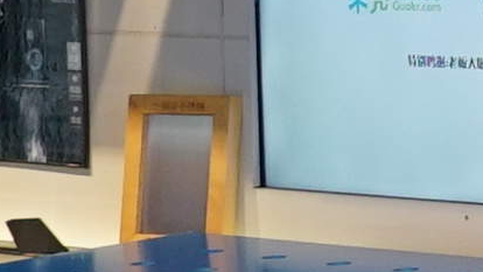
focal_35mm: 252
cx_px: 906
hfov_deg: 8.2
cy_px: -280
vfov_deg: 4.7
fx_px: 3228
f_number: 4
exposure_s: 1/160
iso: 640
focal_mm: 24
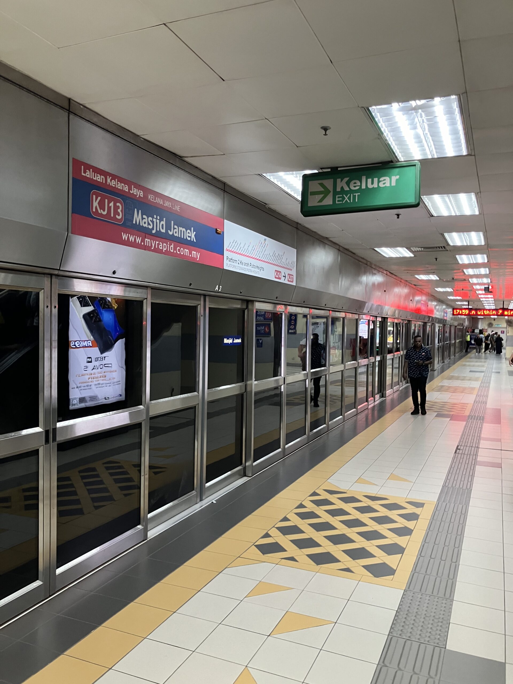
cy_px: 342
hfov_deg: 49.7
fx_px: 553
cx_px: 256
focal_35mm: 28
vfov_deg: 63.4
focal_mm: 3.99
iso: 125
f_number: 1.8
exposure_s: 1/50
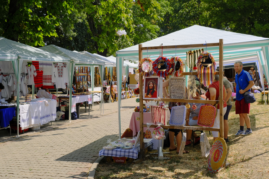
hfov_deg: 38.9
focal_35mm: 51
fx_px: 381
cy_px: 90
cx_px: 134
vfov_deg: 26.5
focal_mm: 34.2
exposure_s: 1/1000
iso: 640
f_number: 5.6
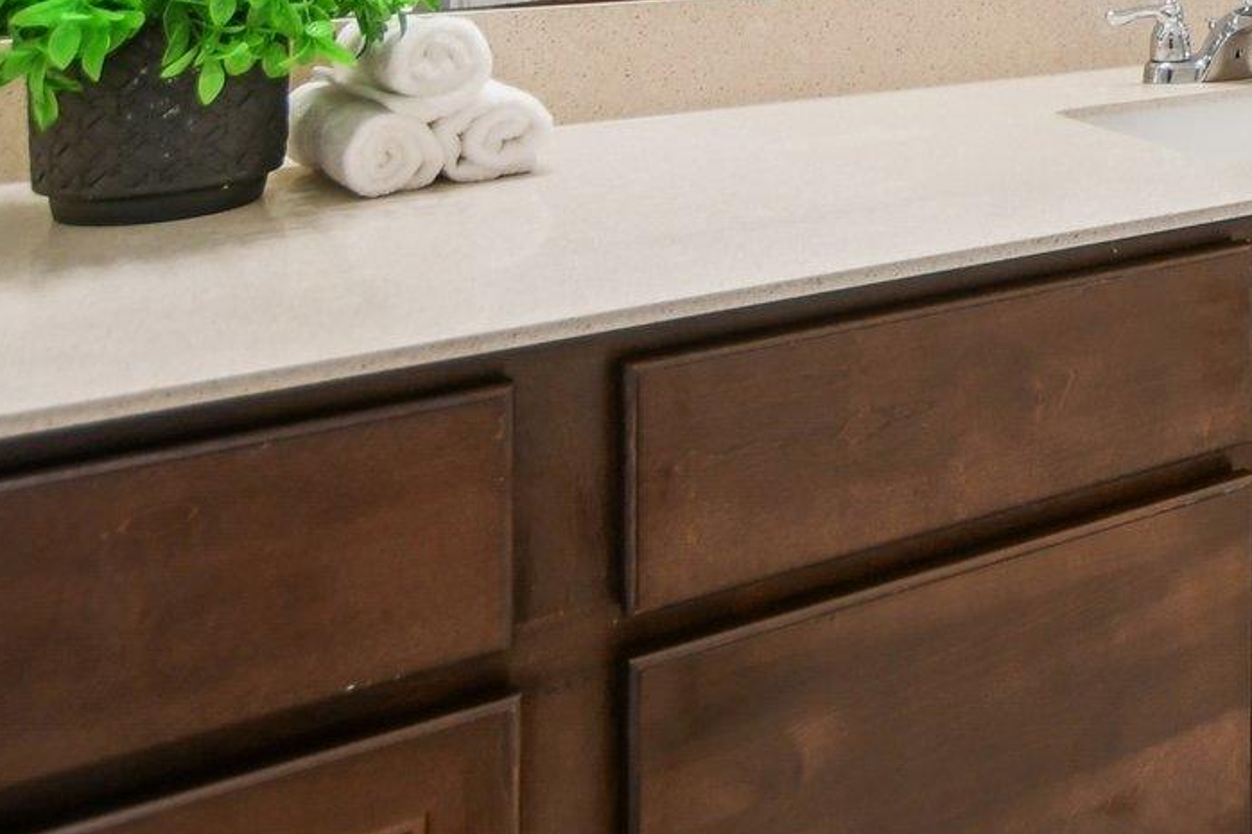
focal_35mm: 44
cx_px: 1395
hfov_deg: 37.0
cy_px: -279
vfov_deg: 25.7
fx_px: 1530
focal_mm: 10
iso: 400
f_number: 3.5
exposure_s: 1/200
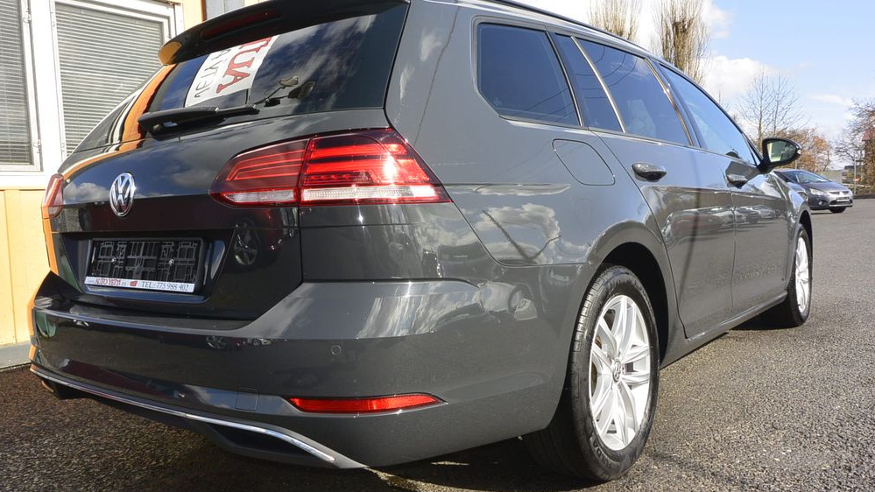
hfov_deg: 66.1
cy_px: 256
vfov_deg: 40.2
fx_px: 673
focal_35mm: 29
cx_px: 430
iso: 160
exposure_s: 1/250
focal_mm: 10
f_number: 8
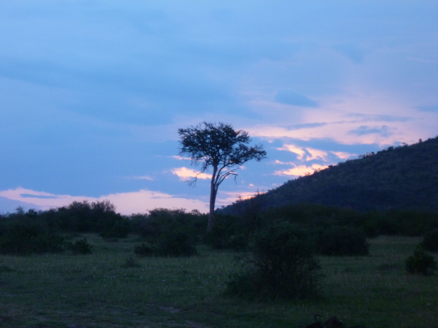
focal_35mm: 140
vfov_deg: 10.6
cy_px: 164
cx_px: 219
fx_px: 1771
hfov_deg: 14.1
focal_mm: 25
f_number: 6.9
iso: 400
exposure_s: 1/10
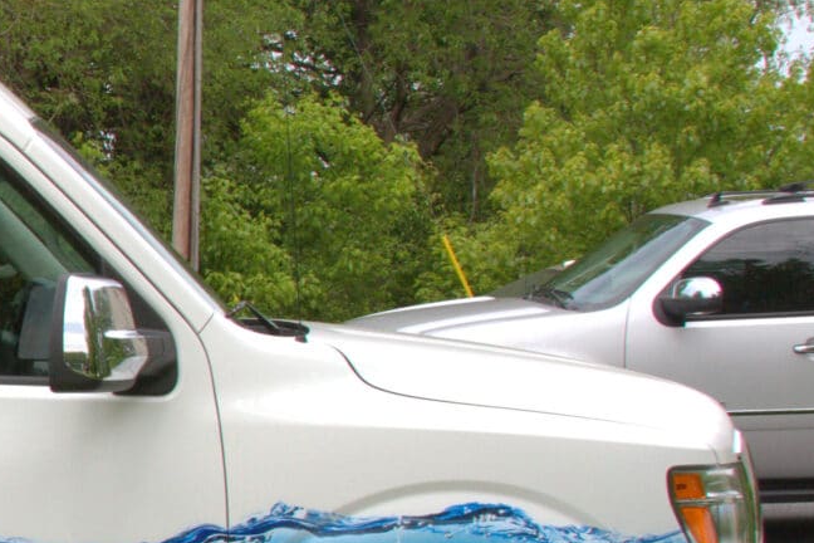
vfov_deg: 9.9
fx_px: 3143
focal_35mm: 139
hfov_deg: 13.9
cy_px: 344
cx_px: -379
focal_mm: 28
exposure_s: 1/320
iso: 200
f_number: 10
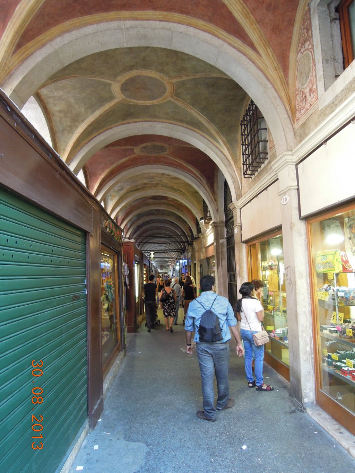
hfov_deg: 56.8
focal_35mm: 24
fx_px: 328
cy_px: 236
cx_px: 178
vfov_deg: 71.6
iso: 320
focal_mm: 4.3
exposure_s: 1/60
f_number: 2.2
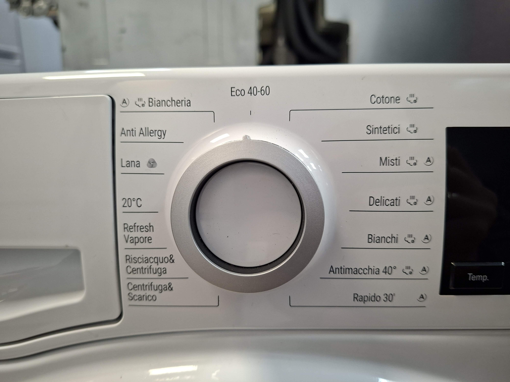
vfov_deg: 58.9
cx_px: 255
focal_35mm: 23
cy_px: 191
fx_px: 339
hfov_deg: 73.9
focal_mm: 5.54
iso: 250
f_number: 1.8
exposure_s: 1/50
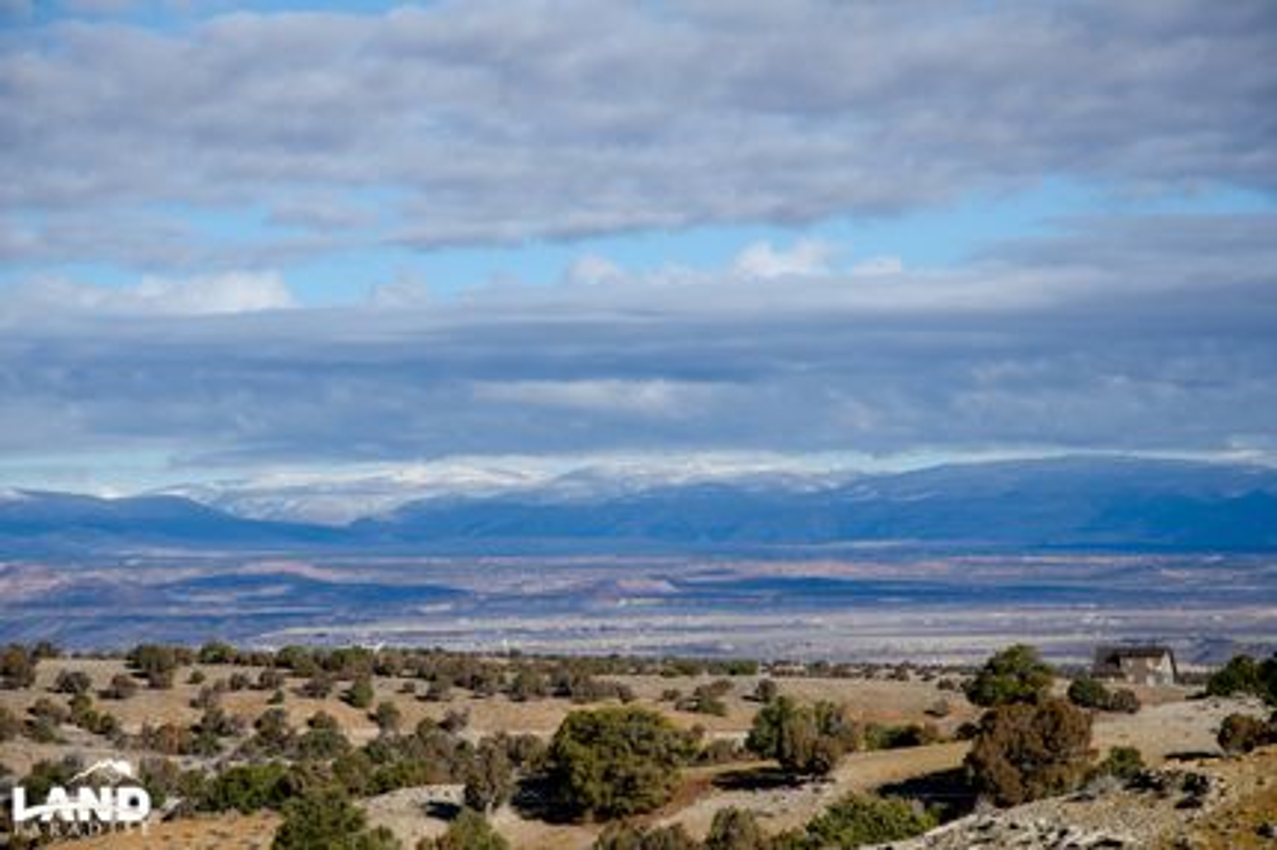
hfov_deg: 13.0
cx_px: 638
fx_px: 5584
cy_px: 425
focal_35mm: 158
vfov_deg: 8.7
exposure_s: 1/640
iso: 100
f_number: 8
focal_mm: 105
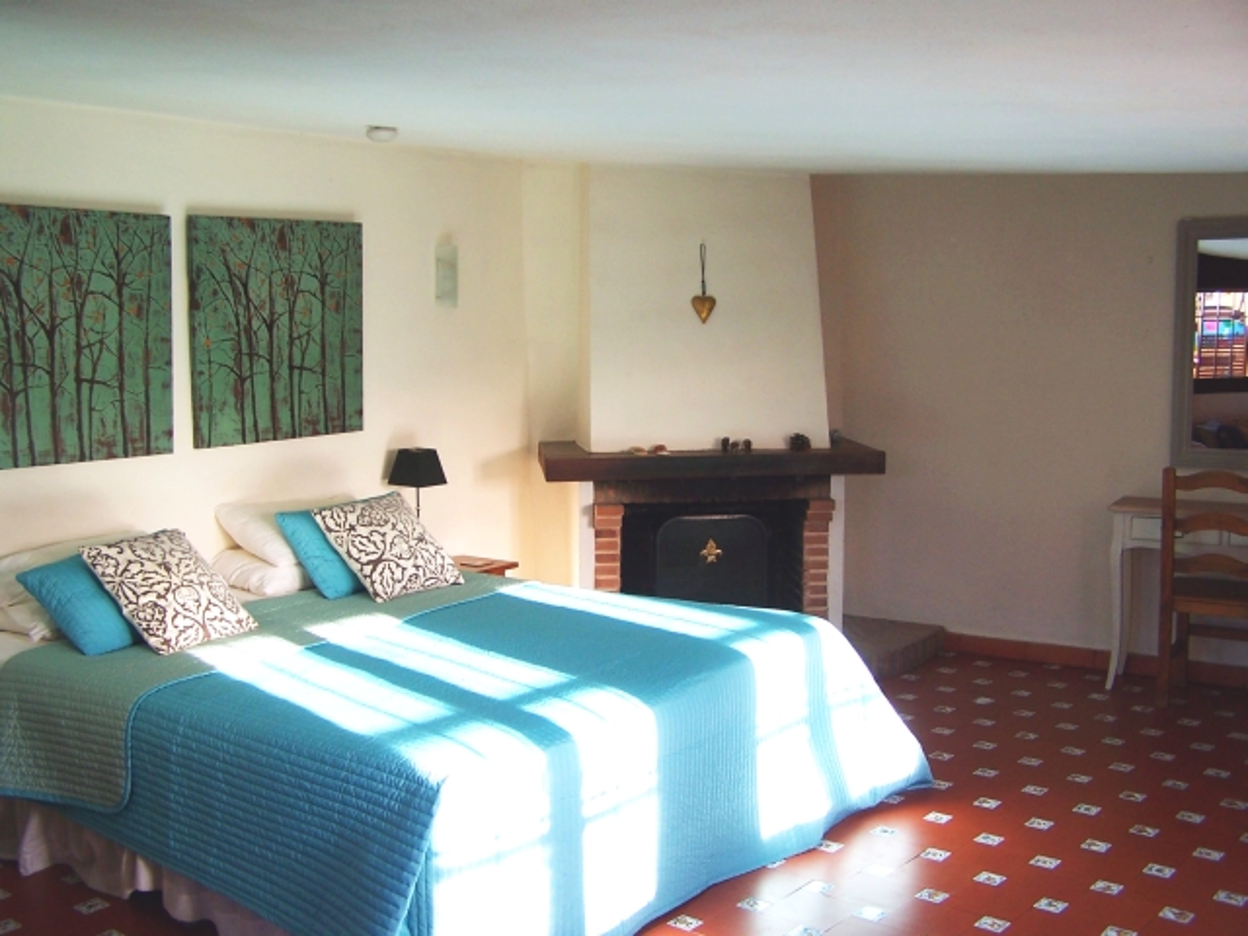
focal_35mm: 38
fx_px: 1370
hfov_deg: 49.0
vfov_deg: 37.7
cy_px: 468
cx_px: 624
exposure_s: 1/60
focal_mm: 6.3
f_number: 2.8
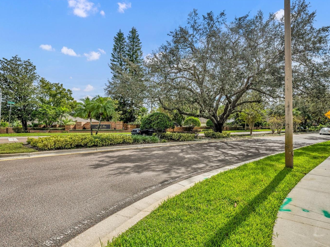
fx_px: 172
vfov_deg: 71.6
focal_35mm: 18
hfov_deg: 87.7
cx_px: 160
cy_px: 127
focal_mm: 16
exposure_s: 1/400
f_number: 7.1
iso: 100
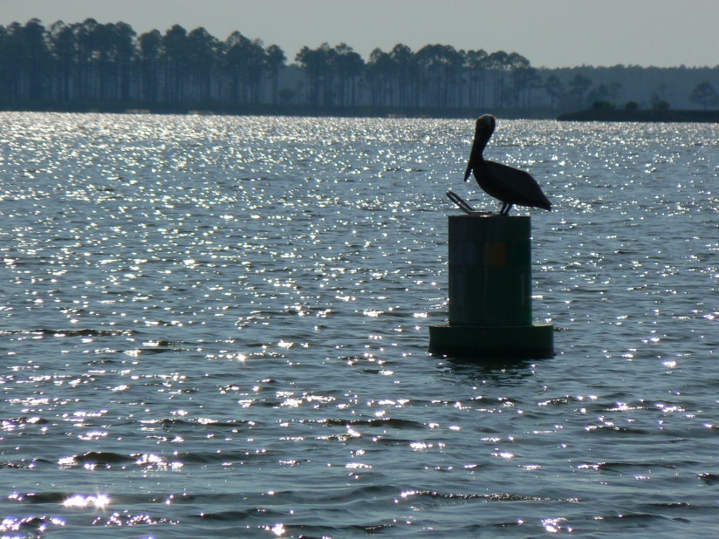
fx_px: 8973
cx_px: 360
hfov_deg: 4.6
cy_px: 270
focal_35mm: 432
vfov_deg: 3.4
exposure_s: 1/1300
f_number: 8
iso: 80
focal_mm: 72
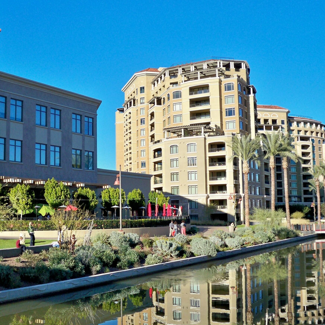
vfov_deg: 38.3
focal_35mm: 44
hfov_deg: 38.2
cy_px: 161
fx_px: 467
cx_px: 127
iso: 100
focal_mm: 6.3
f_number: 8.7
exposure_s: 1/125
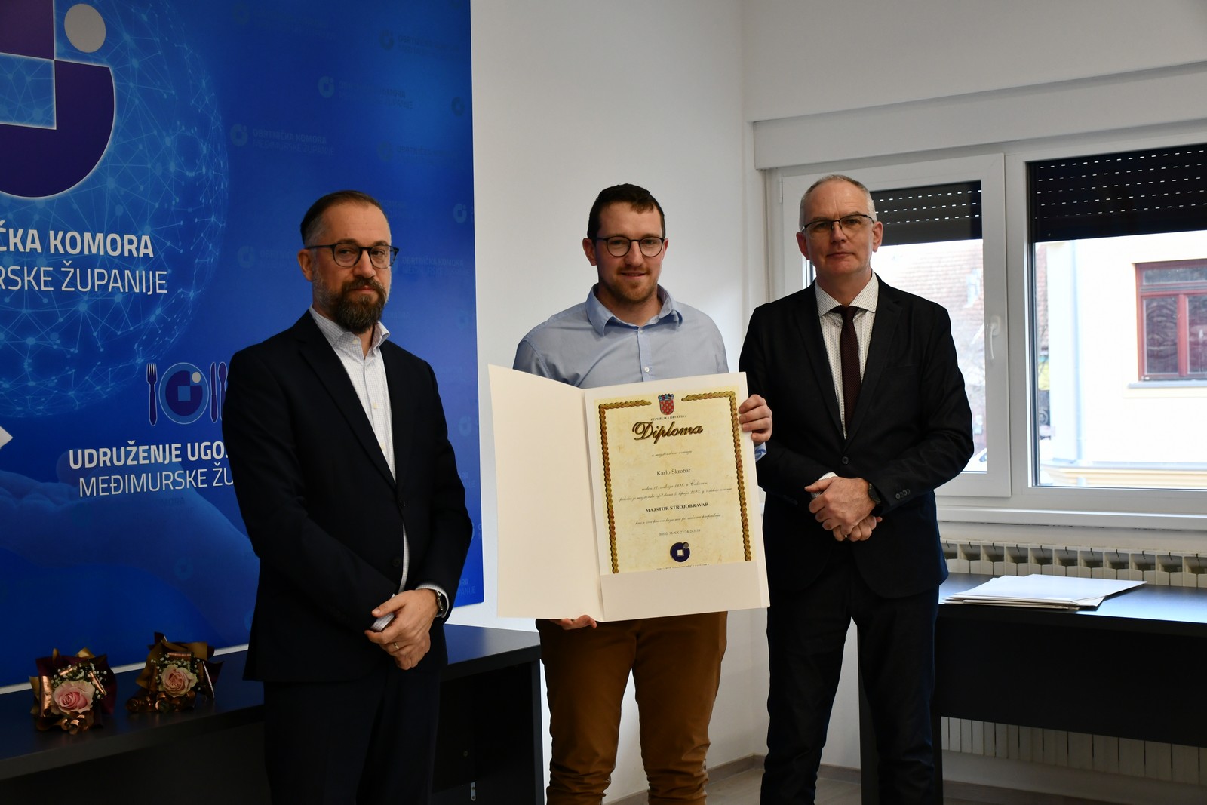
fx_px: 1710
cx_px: 604
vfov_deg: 26.5
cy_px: 402
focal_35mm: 51
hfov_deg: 38.9
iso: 800
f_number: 4.2
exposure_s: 1/200
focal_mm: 34
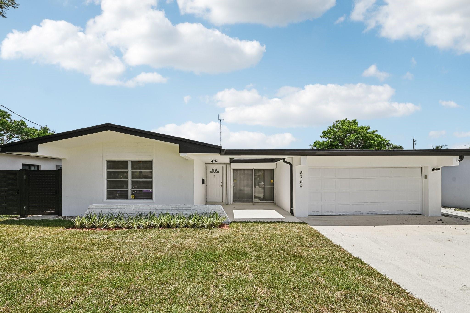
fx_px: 183
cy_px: 156
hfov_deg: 104.3
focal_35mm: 14
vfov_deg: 81.1
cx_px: 235
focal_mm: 14
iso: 100
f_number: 8
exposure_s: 1/500
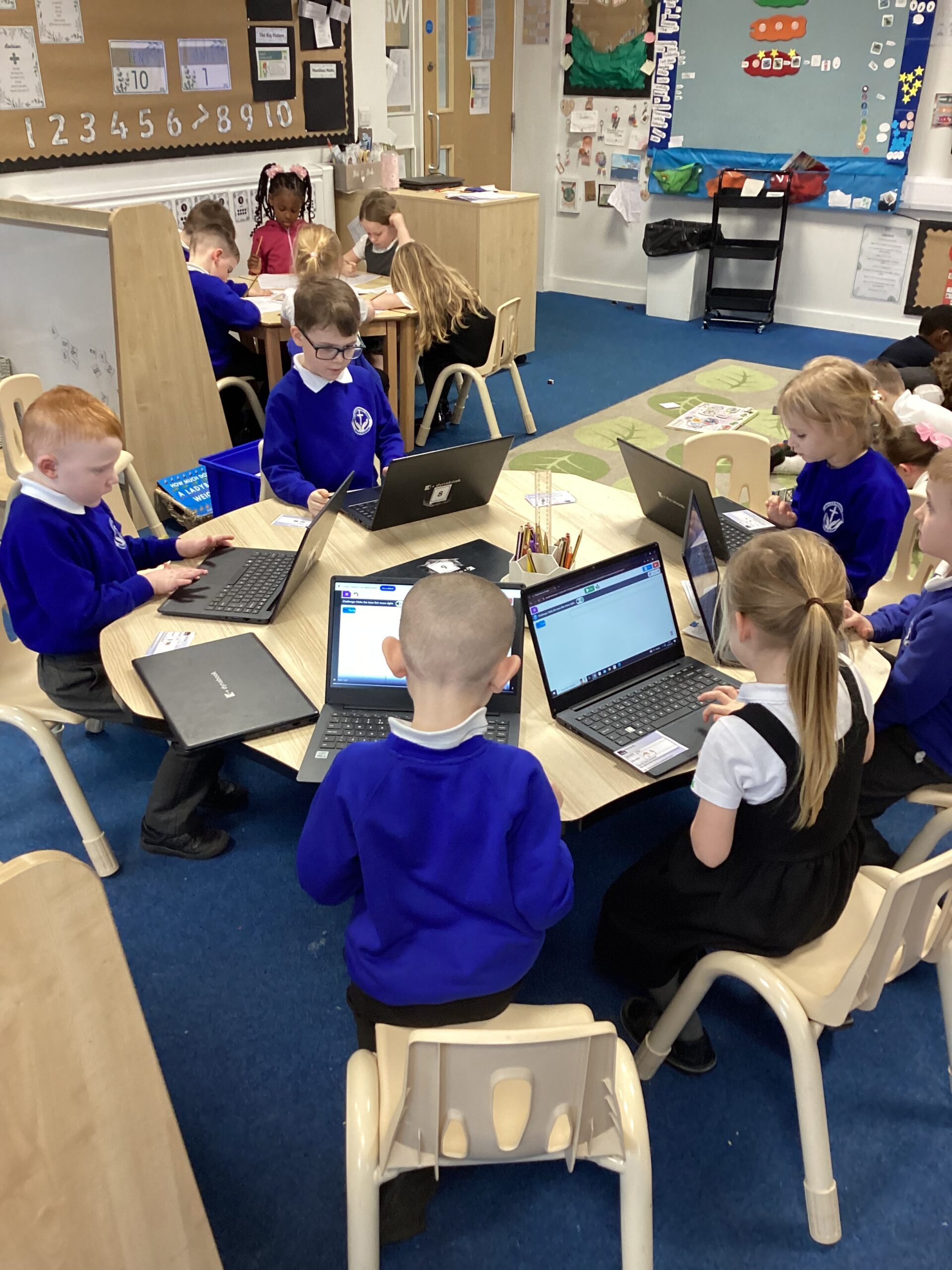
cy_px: 635
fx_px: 1137
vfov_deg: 58.4
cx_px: 476
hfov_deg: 45.4
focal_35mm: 31
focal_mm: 3.3
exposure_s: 1/50
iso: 200
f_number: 2.4
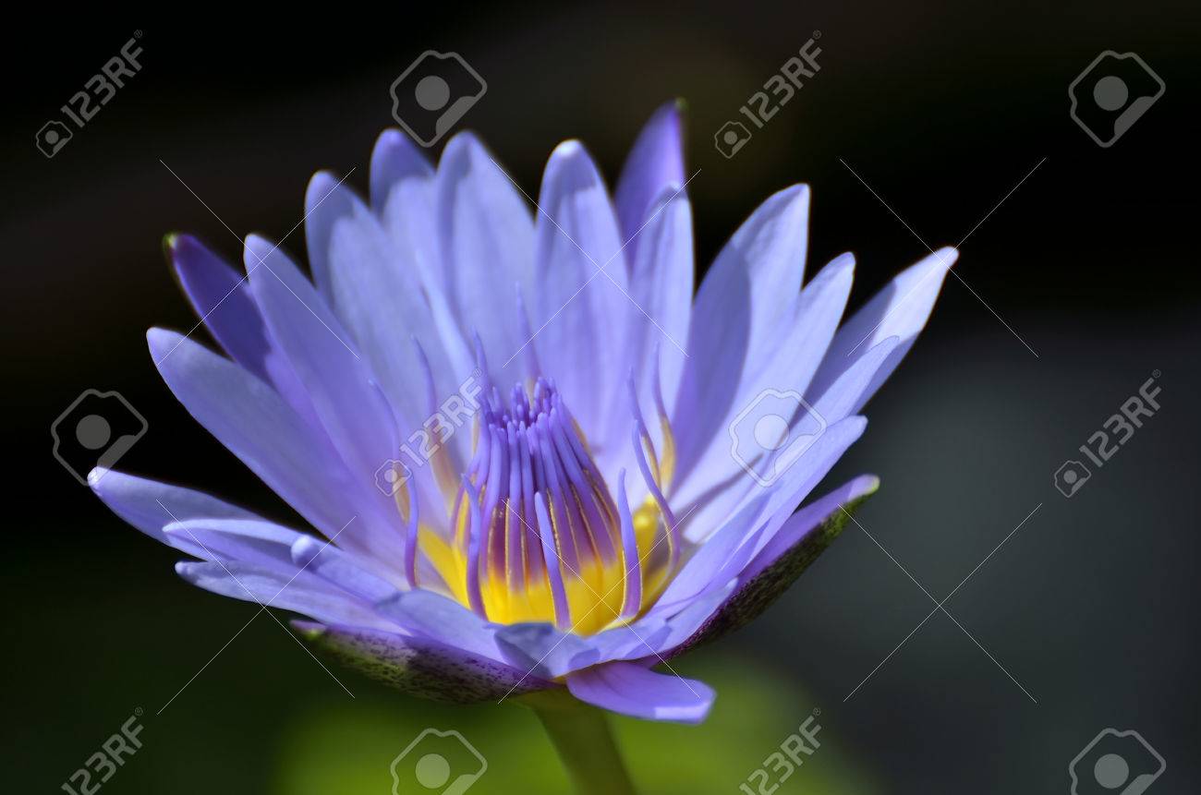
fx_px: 14981
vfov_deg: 3.0
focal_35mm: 450
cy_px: 398
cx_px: 600
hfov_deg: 4.6
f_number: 5.6
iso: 100
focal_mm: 300
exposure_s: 1/500
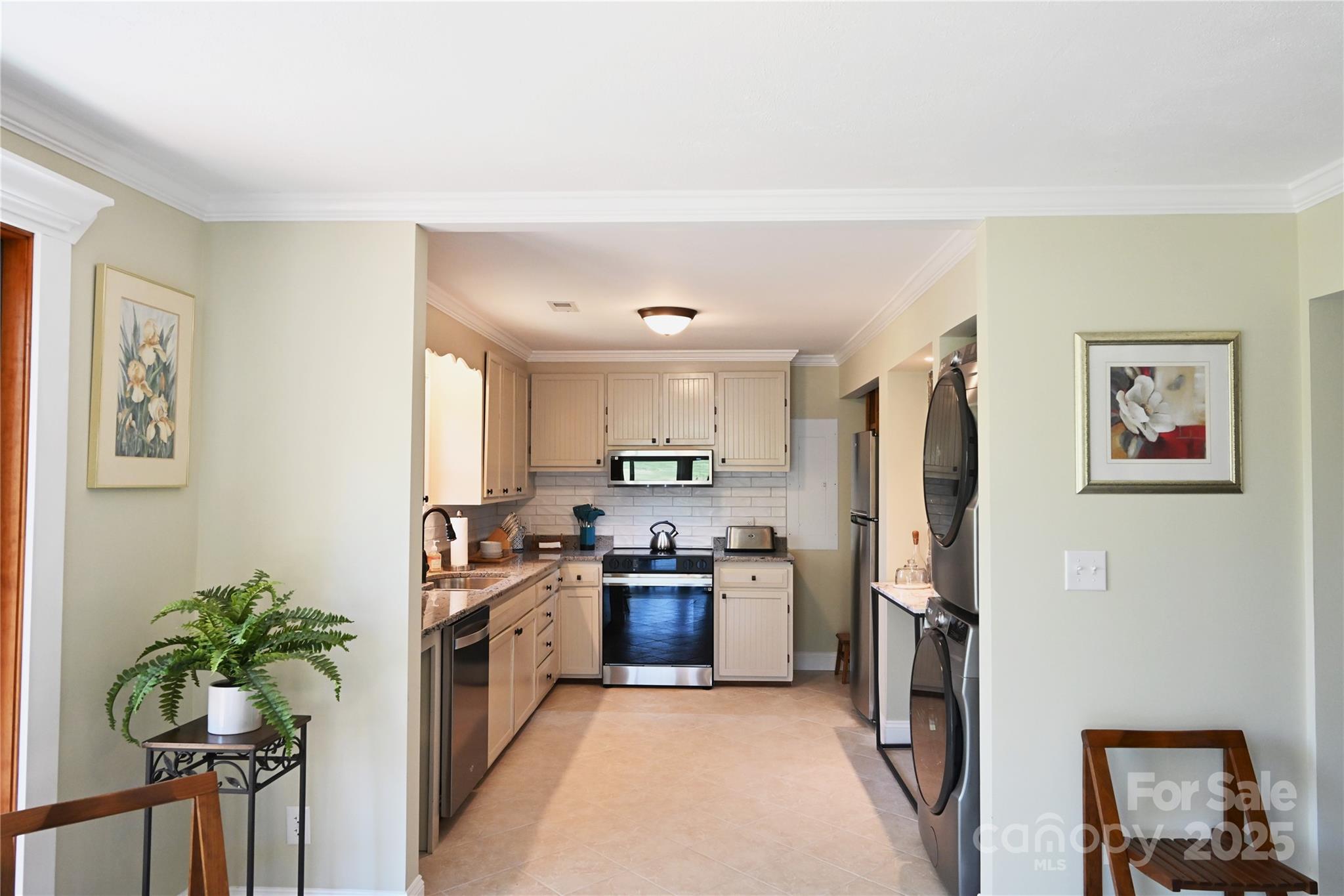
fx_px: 896
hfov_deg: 73.7
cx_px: 672
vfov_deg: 53.1
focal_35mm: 24
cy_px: 448
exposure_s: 1/60
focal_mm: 24
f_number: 8
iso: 2200
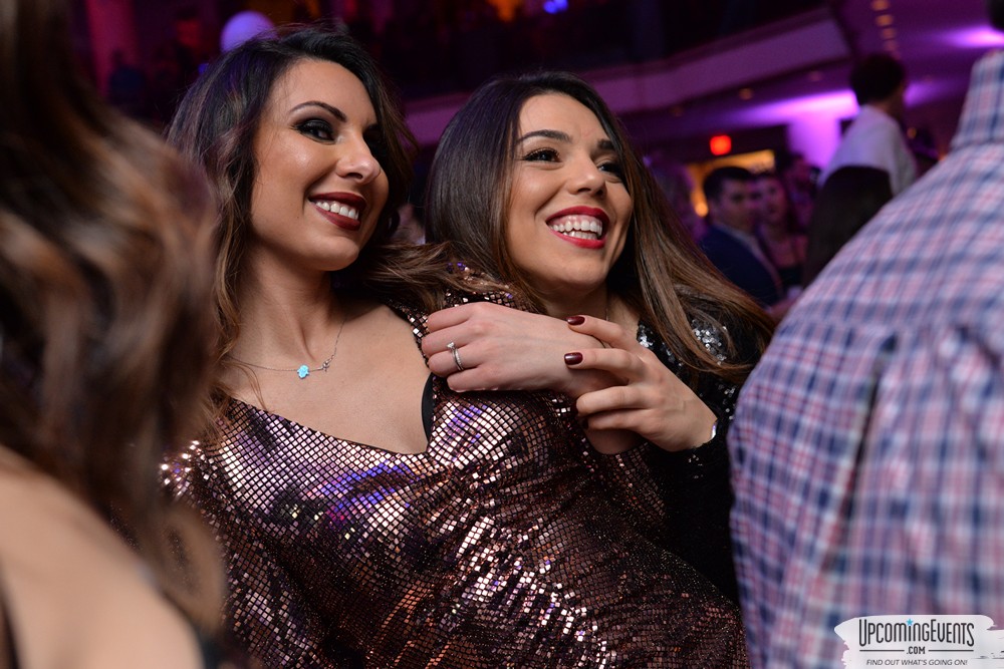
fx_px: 1395
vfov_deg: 27.0
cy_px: 334
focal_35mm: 50
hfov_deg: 39.6
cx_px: 502
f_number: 5
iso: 2000
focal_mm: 50
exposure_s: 1/60
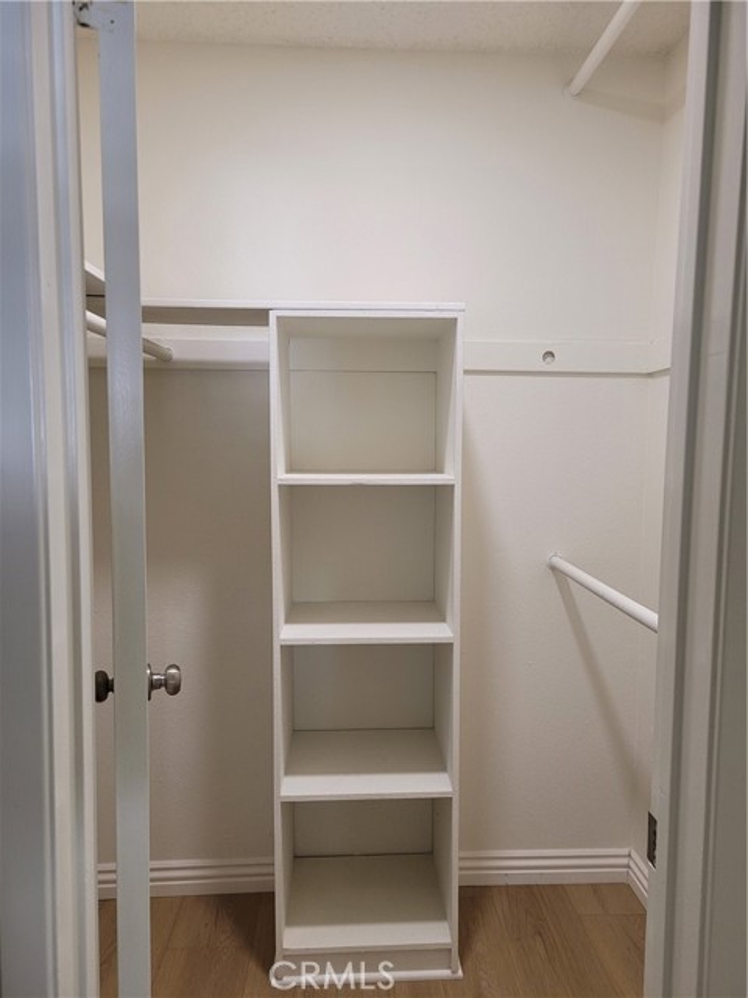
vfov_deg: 67.3
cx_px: 374
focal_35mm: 26
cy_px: 499
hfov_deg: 53.1
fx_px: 749
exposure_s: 1/120
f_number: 1.8
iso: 200
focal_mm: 5.4
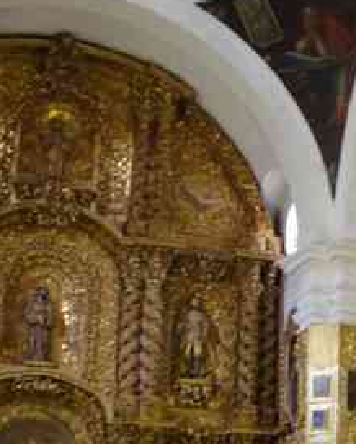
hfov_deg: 15.4
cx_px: 514
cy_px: 464
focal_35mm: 93
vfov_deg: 19.8
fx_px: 1223
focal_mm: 18
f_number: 3.5
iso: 3200
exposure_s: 1/10
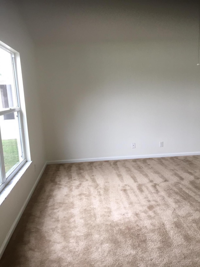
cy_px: 134
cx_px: 100
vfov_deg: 61.7
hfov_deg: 48.2
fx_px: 223
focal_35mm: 29
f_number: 2.2
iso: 32
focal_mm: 4.15
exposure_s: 1/30
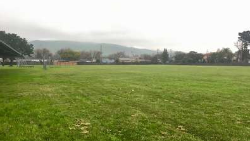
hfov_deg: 61.0
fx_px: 212
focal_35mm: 32
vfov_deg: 36.5
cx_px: 126
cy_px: 87
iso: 50
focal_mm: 4.15
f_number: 2.2
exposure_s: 1/30
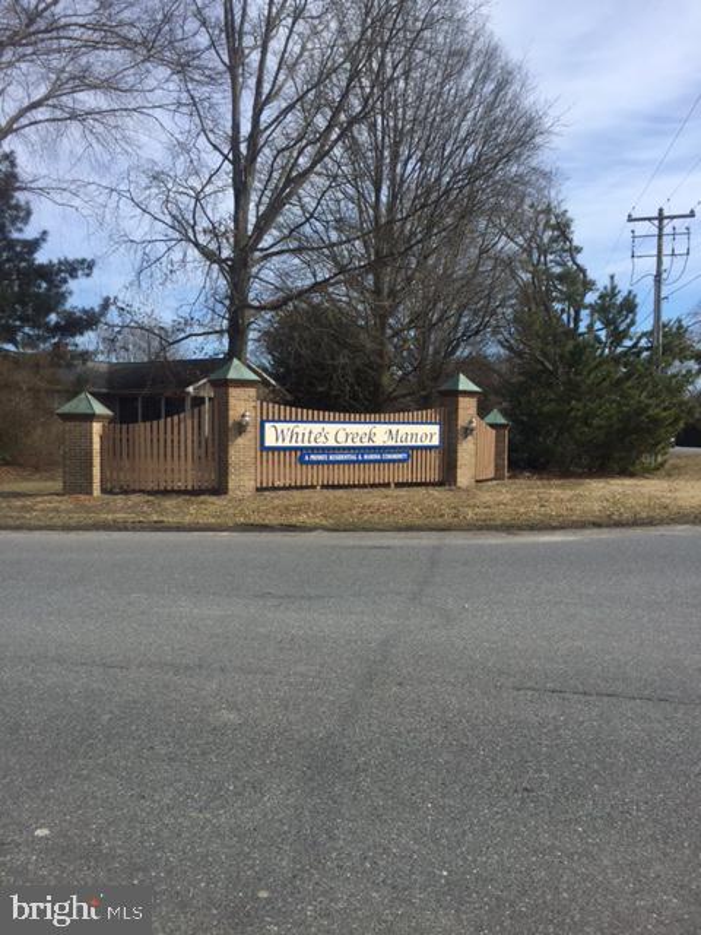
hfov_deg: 48.2
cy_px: 468
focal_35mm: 29
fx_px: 783
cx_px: 350
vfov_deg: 61.7
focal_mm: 4.15
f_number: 2.2
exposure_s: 1/1980
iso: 32
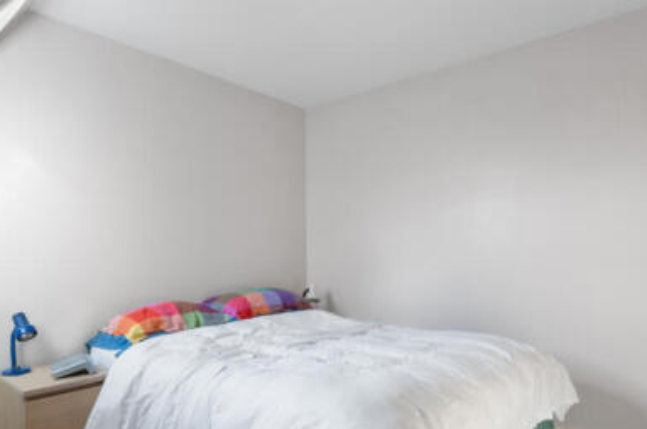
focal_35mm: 24
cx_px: 302
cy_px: 260
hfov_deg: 73.7
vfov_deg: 52.6
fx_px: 431
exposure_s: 1/1.67
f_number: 16
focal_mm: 14
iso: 200
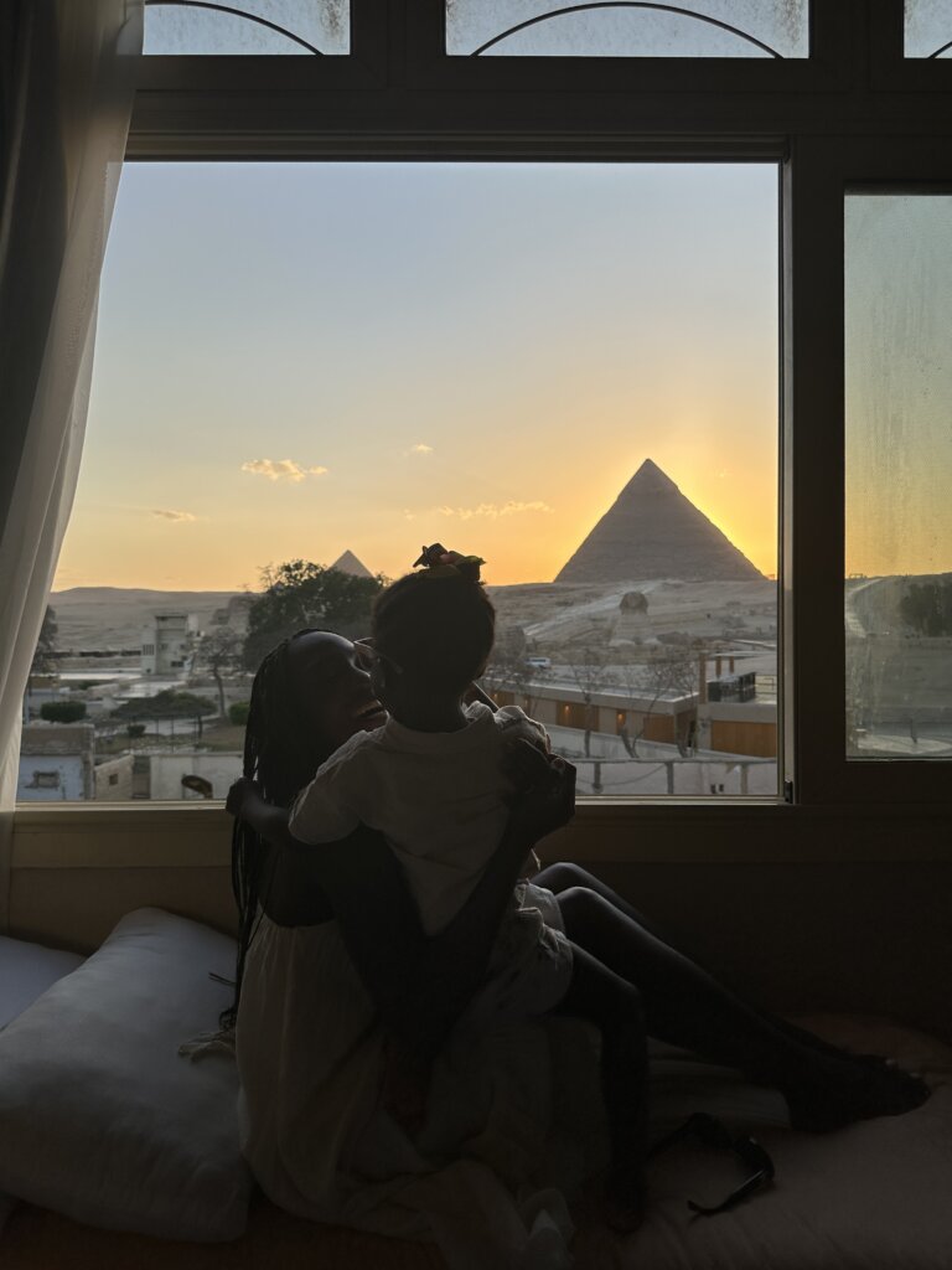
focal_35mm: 24
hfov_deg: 56.8
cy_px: 635
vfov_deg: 71.6
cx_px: 476
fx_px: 880
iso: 80
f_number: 1.78
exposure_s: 1/2809
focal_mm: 6.86
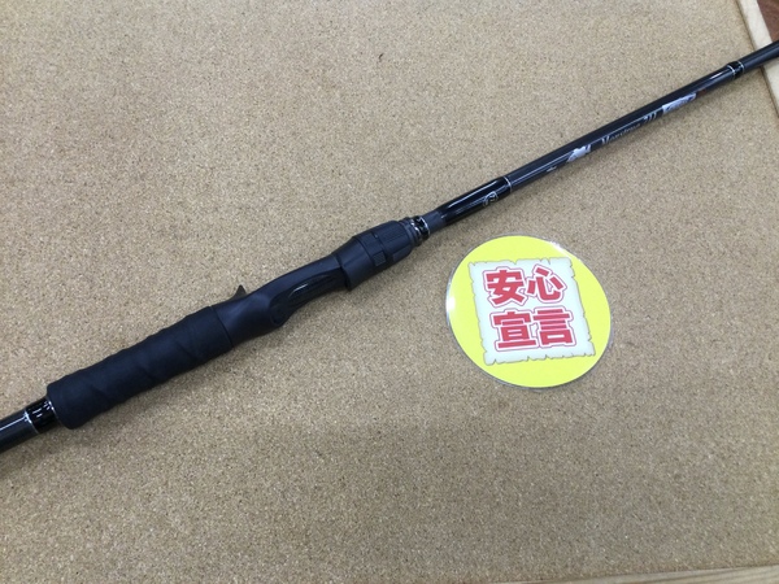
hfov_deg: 58.4
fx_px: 698
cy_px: 292
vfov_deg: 45.4
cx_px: 390
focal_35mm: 31
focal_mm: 3.3
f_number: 2.4
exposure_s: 1/30
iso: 40
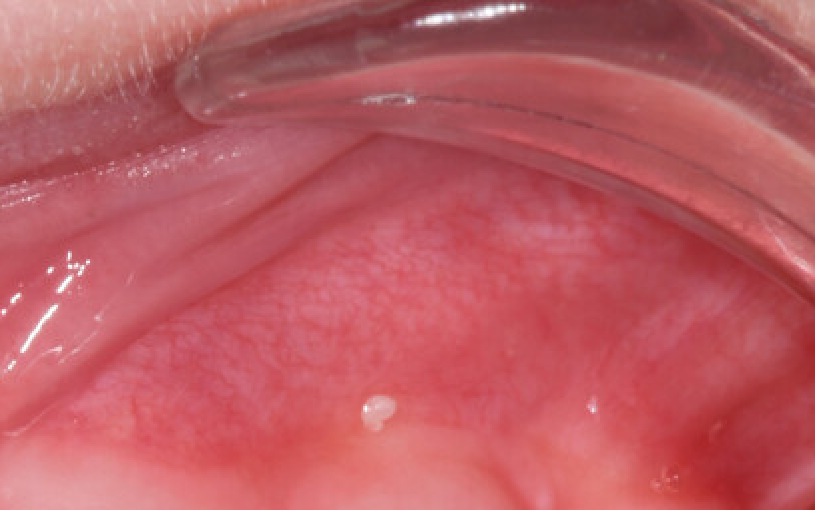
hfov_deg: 4.1
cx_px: -94
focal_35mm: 516
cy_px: 861
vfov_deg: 2.5
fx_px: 11466
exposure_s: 1/250
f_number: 40
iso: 200
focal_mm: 105
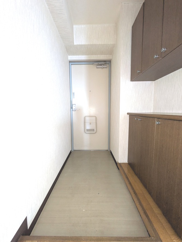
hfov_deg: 85.7
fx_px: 98
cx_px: 91
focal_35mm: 14
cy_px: 121
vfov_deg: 102.0
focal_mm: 1.83
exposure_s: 1/40
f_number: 2.2
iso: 548
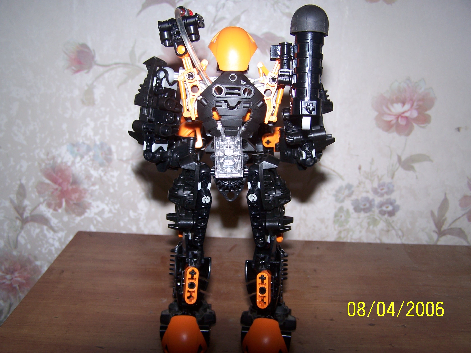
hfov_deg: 49.0
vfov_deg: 37.7
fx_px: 517
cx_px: 236
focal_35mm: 38
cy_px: 176
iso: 80
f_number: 2.8
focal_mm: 6.3
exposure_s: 1/60
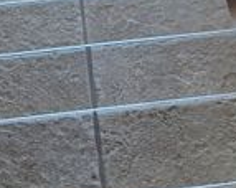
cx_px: 101
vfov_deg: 12.6
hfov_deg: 17.3
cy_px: -152
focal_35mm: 111
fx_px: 774
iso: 40
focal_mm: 5.54
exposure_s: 1/372
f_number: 1.8
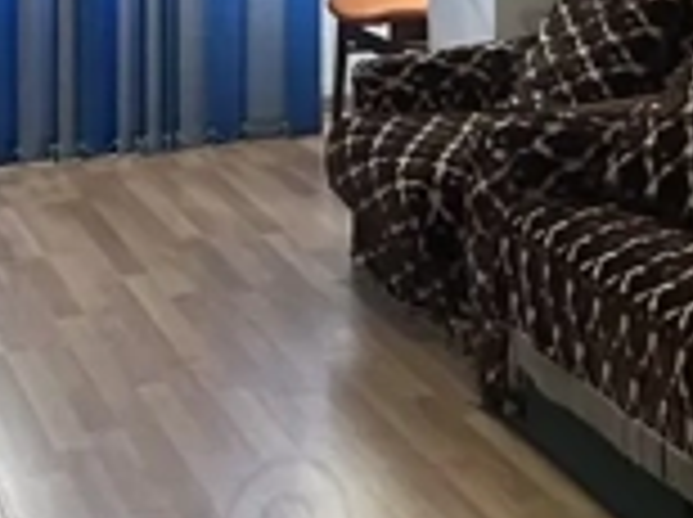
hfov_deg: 21.6
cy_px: -252
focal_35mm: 91
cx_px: 392
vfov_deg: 15.0
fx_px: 1819
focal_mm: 2.22
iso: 160
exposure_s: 1/50
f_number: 2.2
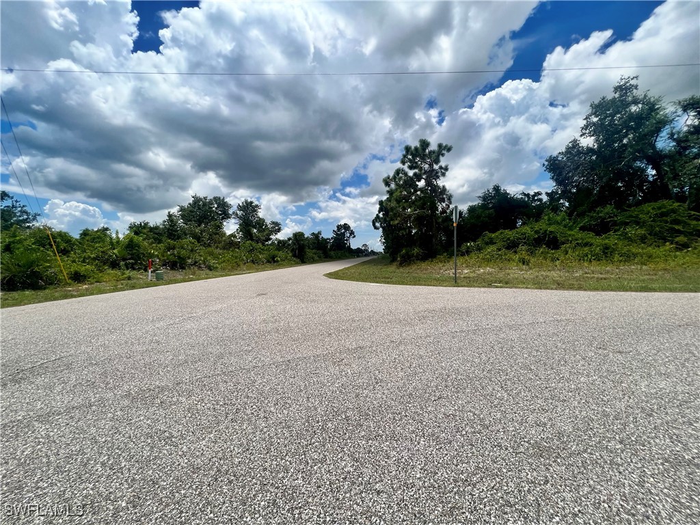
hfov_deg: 106.2
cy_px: 262
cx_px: 350
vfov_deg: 89.9
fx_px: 263
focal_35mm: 13
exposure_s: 1/3040
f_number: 1.8
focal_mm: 1.57
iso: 32
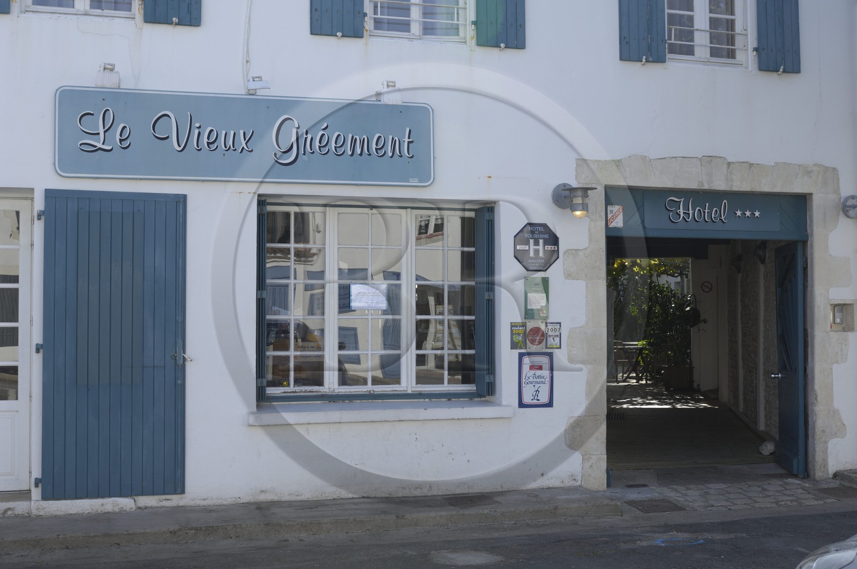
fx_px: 1105
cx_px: 428
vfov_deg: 28.9
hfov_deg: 42.4
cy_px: 284
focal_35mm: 46
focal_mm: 31
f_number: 5.6
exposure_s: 1/160
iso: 100
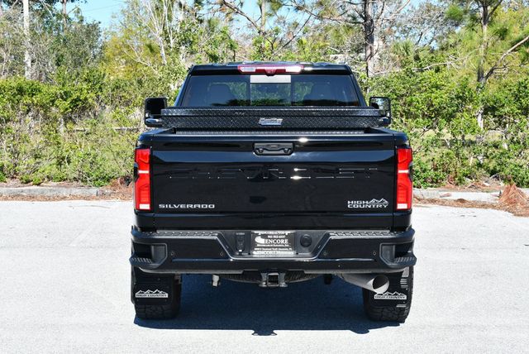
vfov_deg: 20.1
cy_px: 177
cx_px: 264
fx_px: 1000
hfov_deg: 29.6
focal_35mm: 68
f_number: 8
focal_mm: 34
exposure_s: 1/250
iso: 140
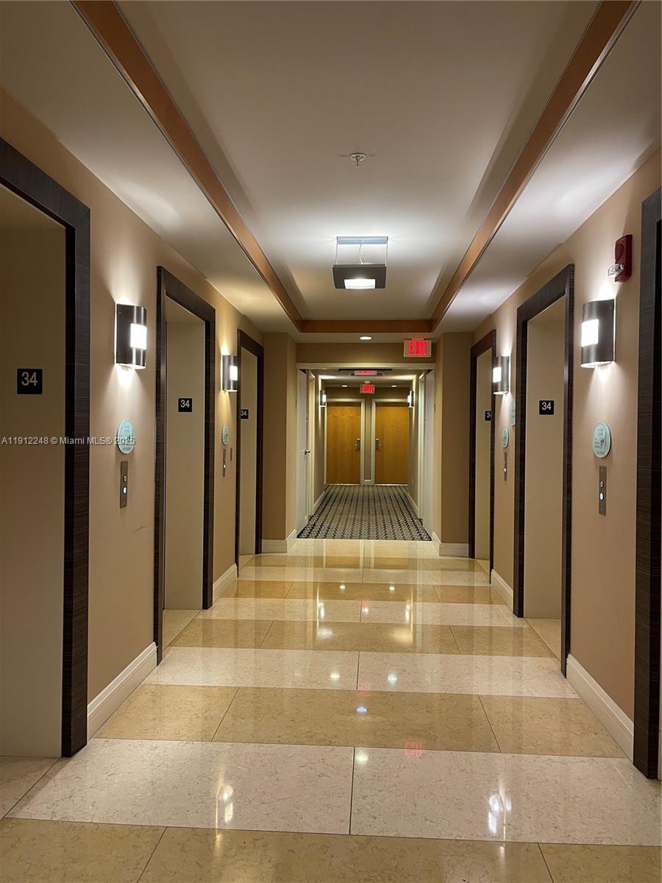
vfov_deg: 67.3
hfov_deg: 53.1
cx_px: 331
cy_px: 442
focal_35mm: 26
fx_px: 663
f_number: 1.6
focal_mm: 5.1
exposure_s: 1/60
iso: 200
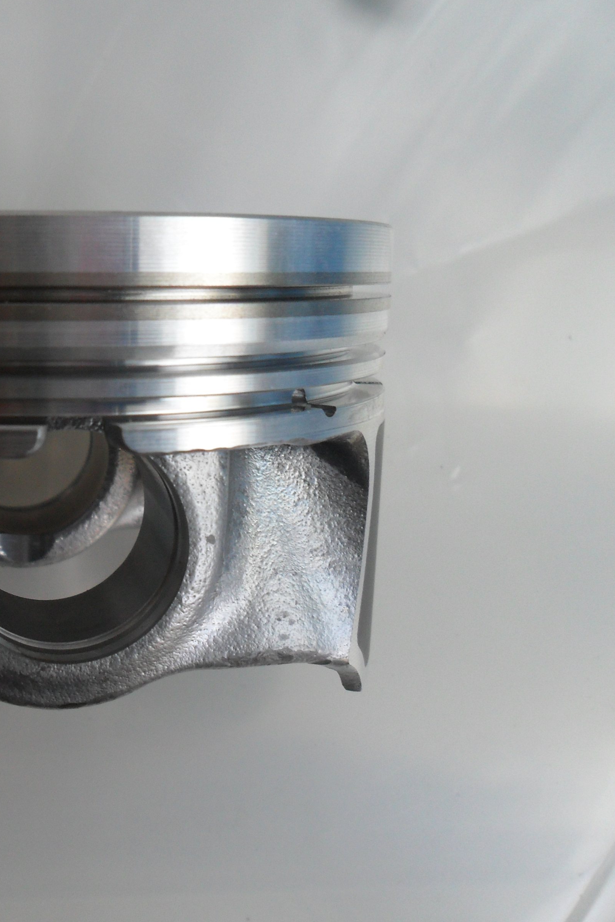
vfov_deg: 50.7
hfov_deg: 33.2
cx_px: 63
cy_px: 466
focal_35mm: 38
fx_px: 974
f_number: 3.5
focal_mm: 4.9
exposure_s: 1/45
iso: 120
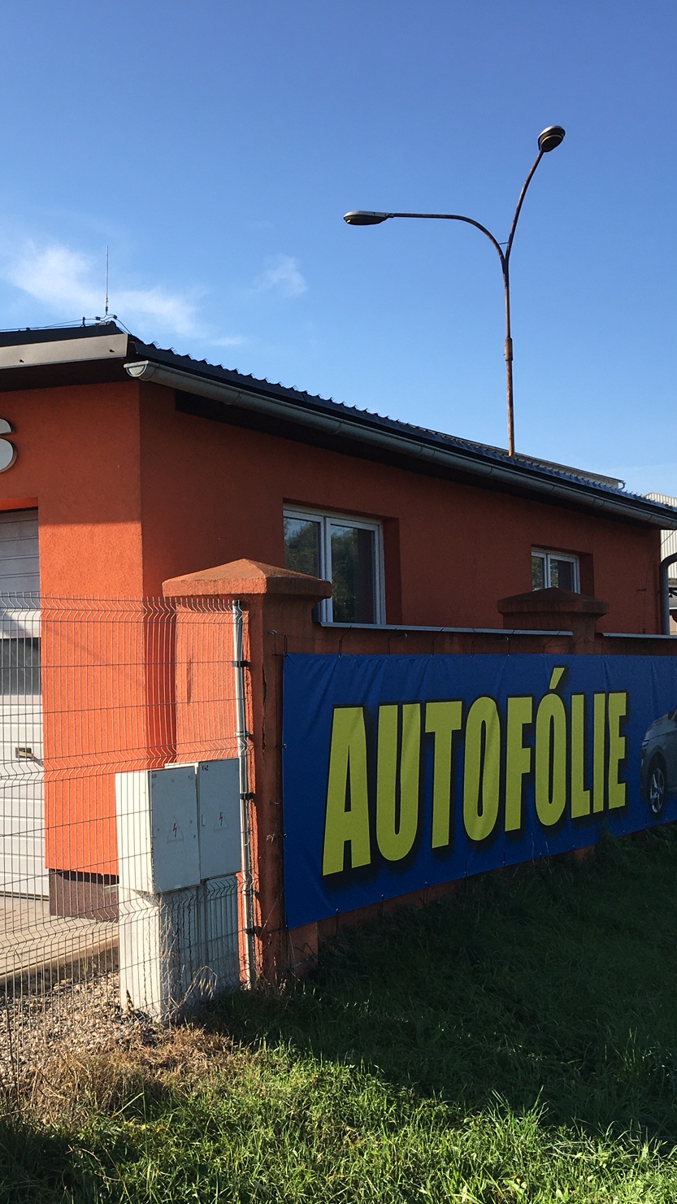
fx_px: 1372
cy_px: 609
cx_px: 49
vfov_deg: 47.4
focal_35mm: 43
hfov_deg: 26.6
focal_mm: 4.15
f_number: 2.2
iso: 25
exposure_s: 1/1054
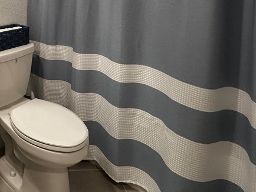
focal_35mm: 33
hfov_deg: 51.5
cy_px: -12
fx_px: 244
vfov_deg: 37.1
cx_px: 48
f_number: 2.2
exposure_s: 1/60
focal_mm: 2.22
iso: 160
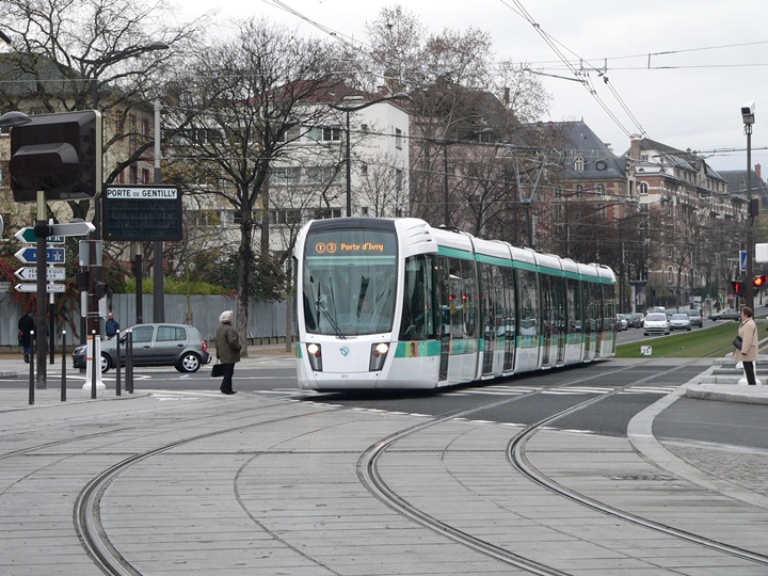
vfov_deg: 13.8
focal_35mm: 107
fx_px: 2374
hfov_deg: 18.4
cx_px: 384
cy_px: 288
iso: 100
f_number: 3.7
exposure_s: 1/125
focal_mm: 17.9
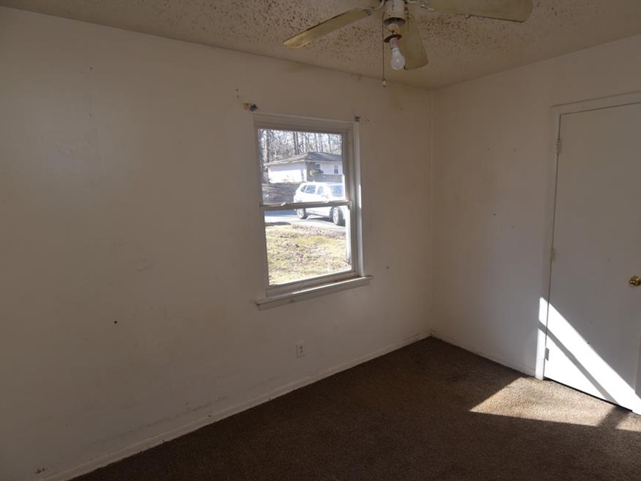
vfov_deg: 68.7
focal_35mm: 19
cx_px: 362
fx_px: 352
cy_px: 244
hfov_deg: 84.2
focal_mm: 17
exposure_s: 1/160
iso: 640
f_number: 6.3
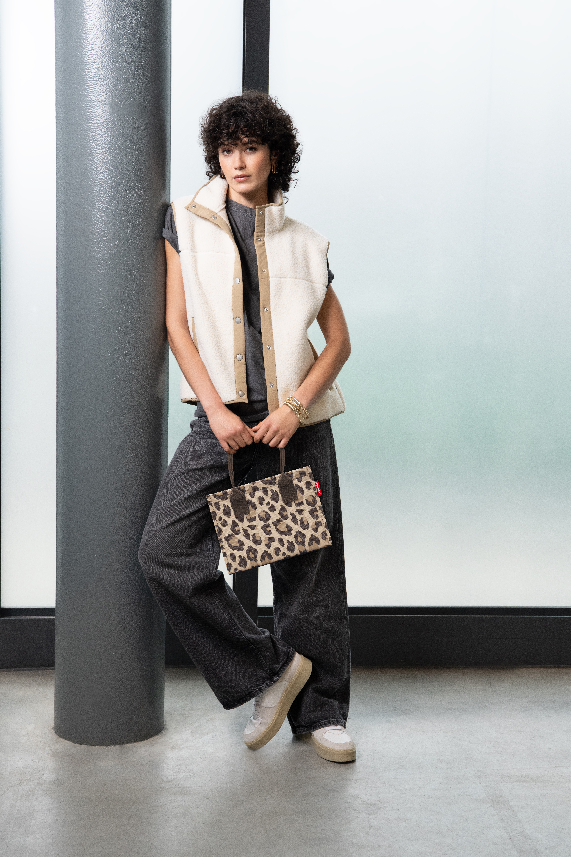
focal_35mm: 58
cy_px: 428
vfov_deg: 34.5
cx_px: 286
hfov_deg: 23.4
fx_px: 1380
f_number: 5
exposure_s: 1/200
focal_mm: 58
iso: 1000
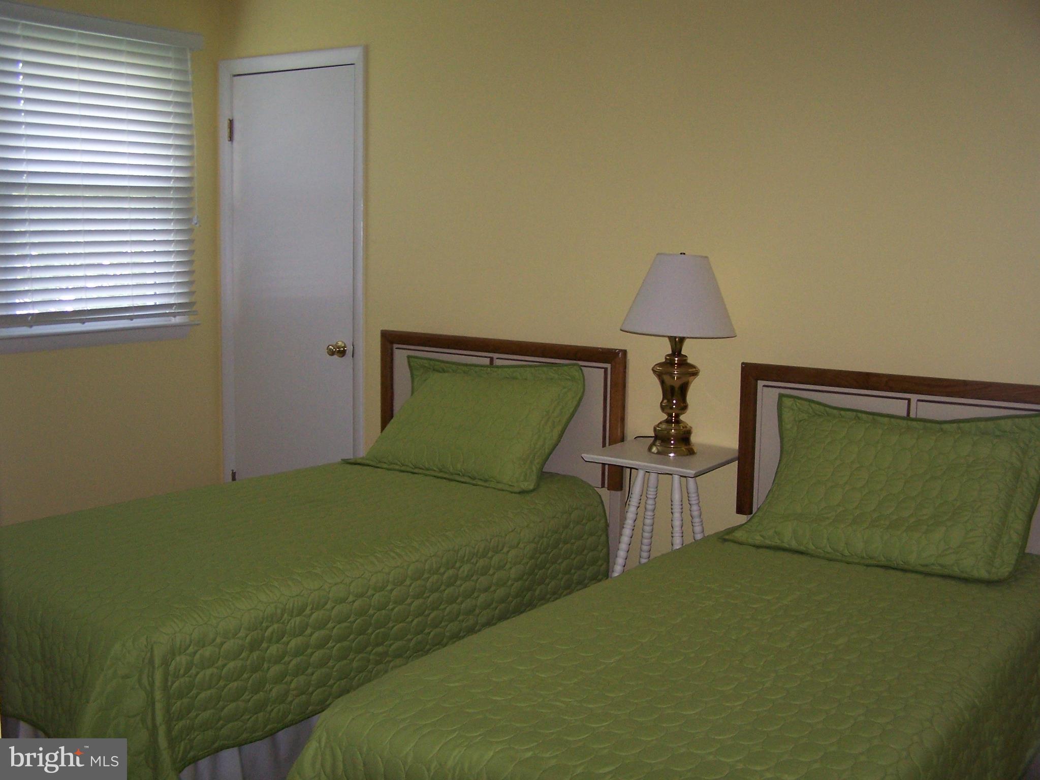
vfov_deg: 37.7
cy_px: 390
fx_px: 1142
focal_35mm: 38
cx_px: 520
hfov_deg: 49.0
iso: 140
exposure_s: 1/60
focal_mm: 6.3
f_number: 2.8
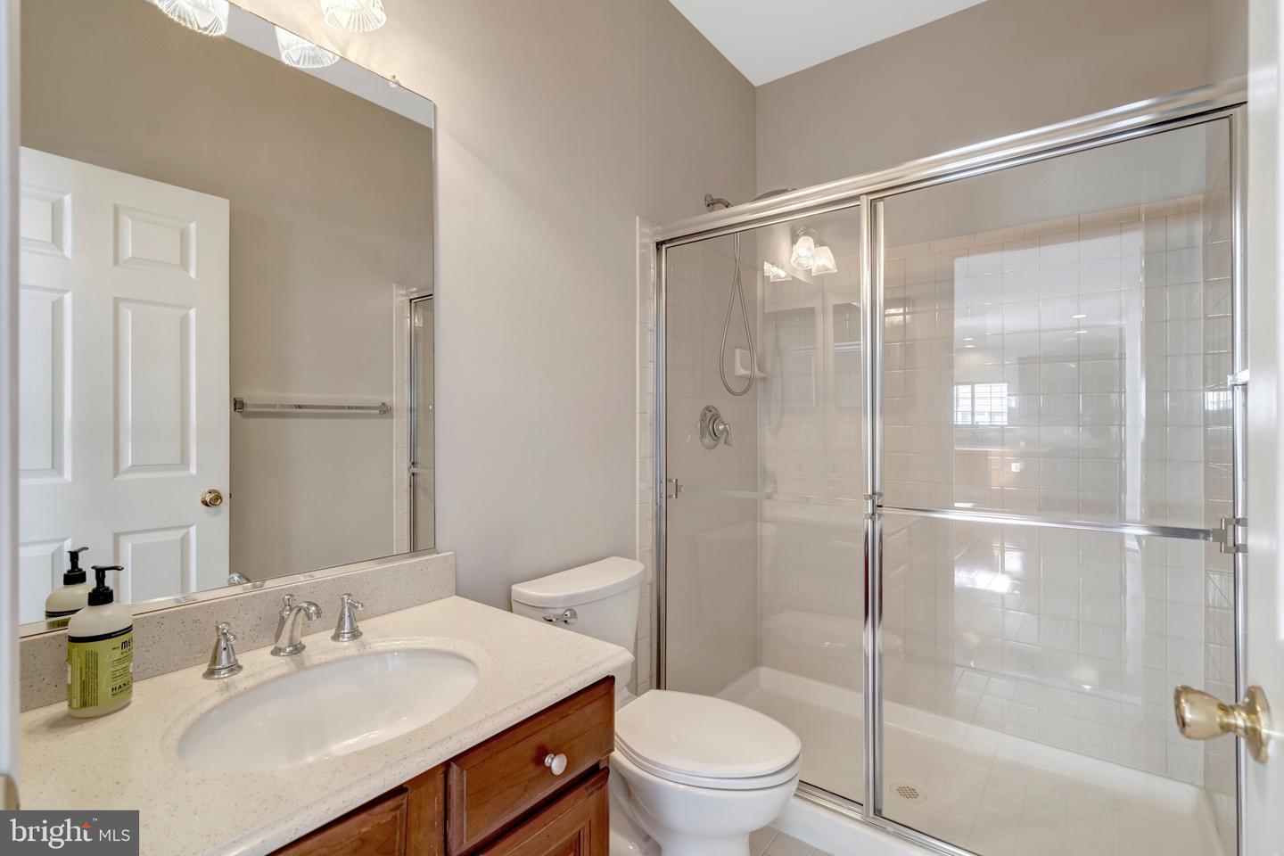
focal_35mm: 16
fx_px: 571
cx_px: 642
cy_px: 428
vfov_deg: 73.7
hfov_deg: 96.7
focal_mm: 16
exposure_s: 1/15
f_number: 8
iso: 1250
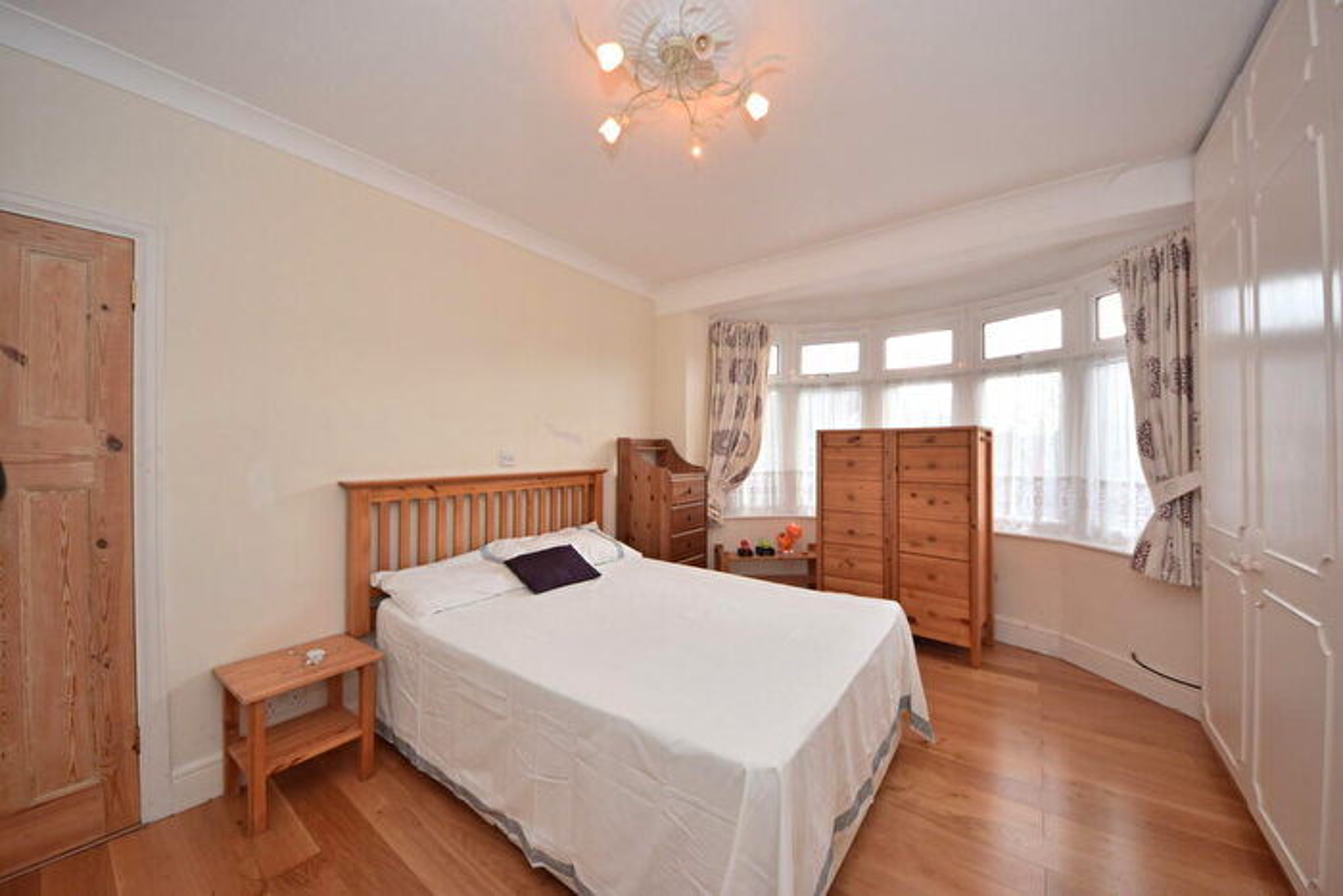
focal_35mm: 12
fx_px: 448
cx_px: 672
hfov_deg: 112.6
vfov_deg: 90.0
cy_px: 448
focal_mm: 8
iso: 360
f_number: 5.6
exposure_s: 1/125
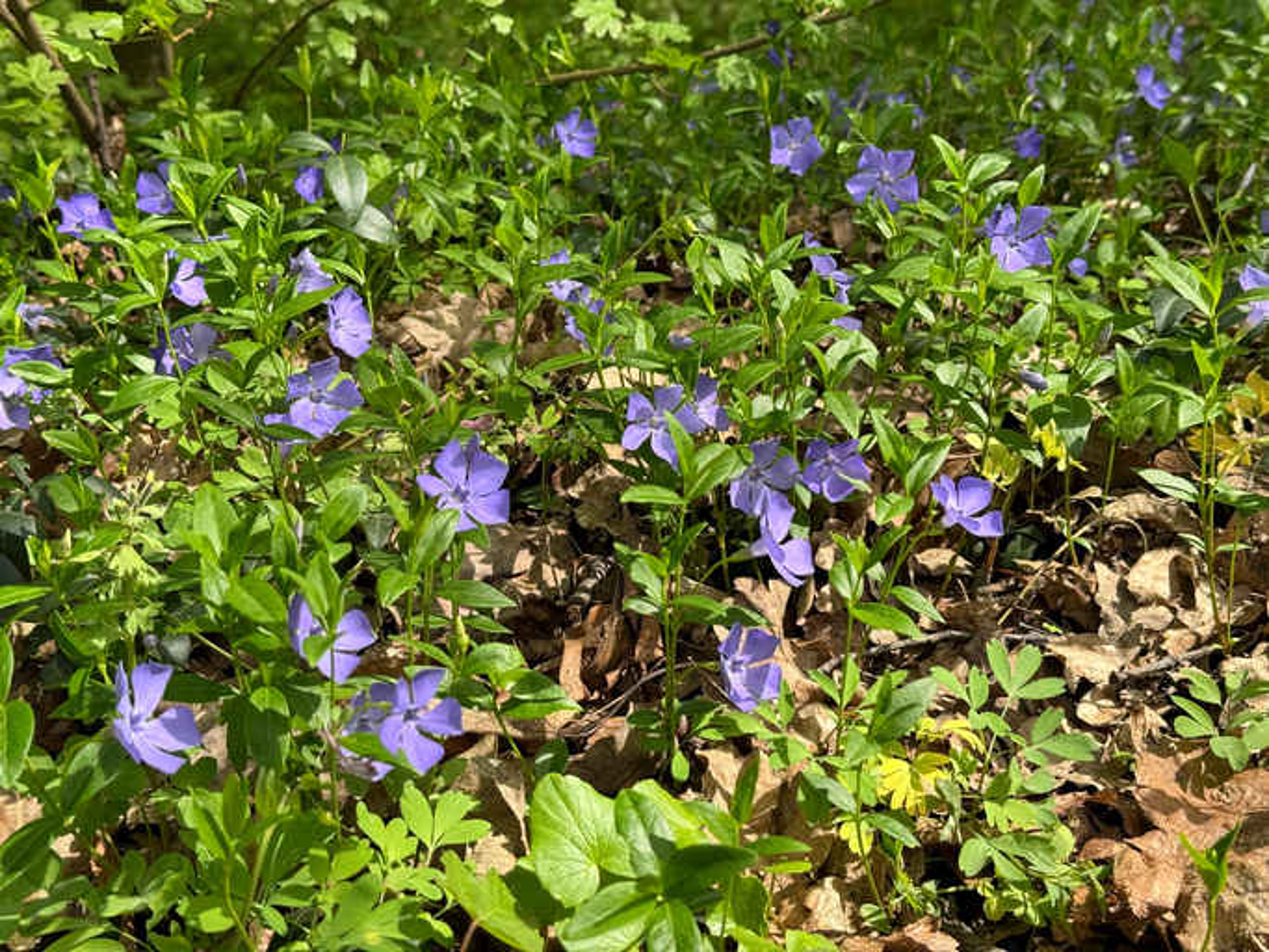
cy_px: 476
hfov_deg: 39.7
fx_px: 1759
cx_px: 634
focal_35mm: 48
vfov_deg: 30.3
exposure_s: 1/802
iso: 64
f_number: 1.78
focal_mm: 6.76
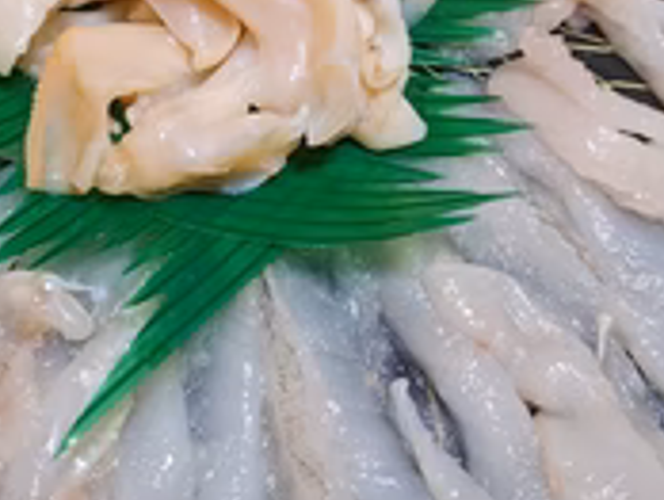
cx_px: 229
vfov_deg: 23.3
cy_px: 88
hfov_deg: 30.9
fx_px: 1191
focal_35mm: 62
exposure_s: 1/50
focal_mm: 4.38
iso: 159
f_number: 1.73
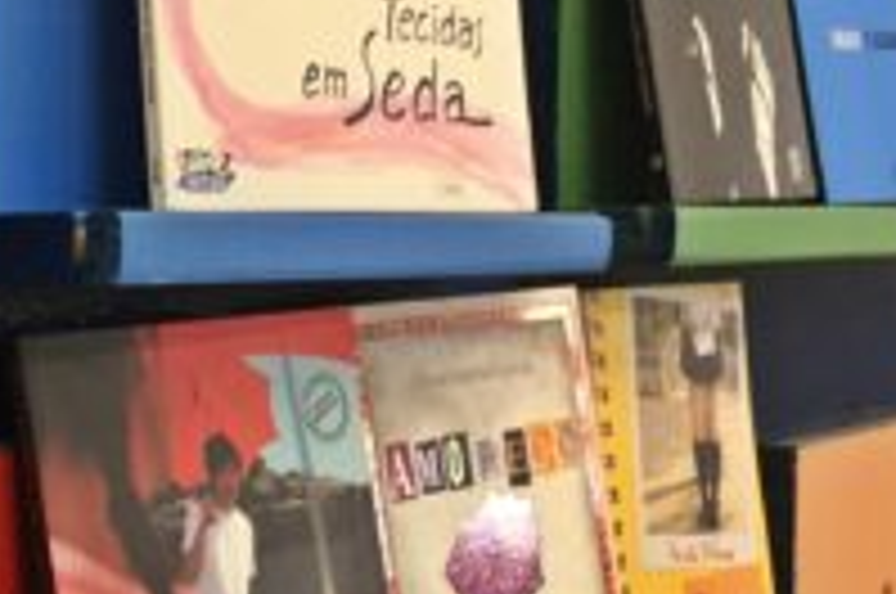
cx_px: 32
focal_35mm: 79
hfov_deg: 24.7
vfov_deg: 17.0
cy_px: 513
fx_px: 1963
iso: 100
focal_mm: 4.15
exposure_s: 1/30
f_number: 2.2
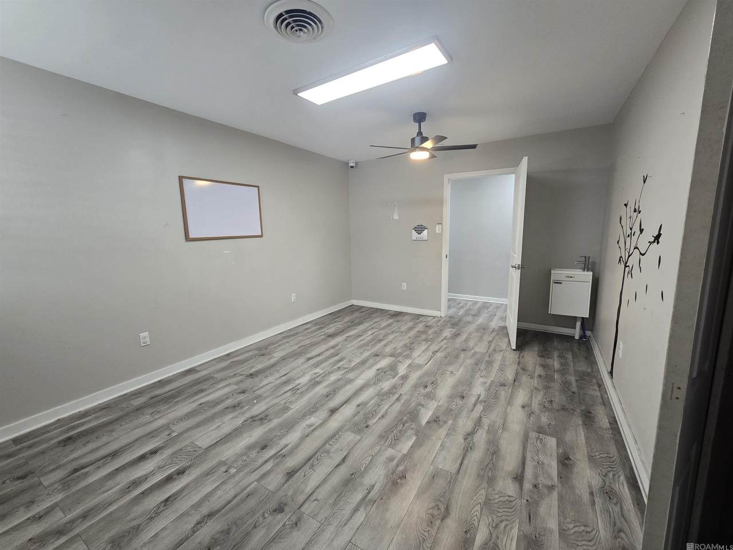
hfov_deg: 106.2
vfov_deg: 89.9
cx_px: 366
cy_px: 275
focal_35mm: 13
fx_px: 275
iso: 160
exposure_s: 1/60
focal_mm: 2.2
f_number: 2.2
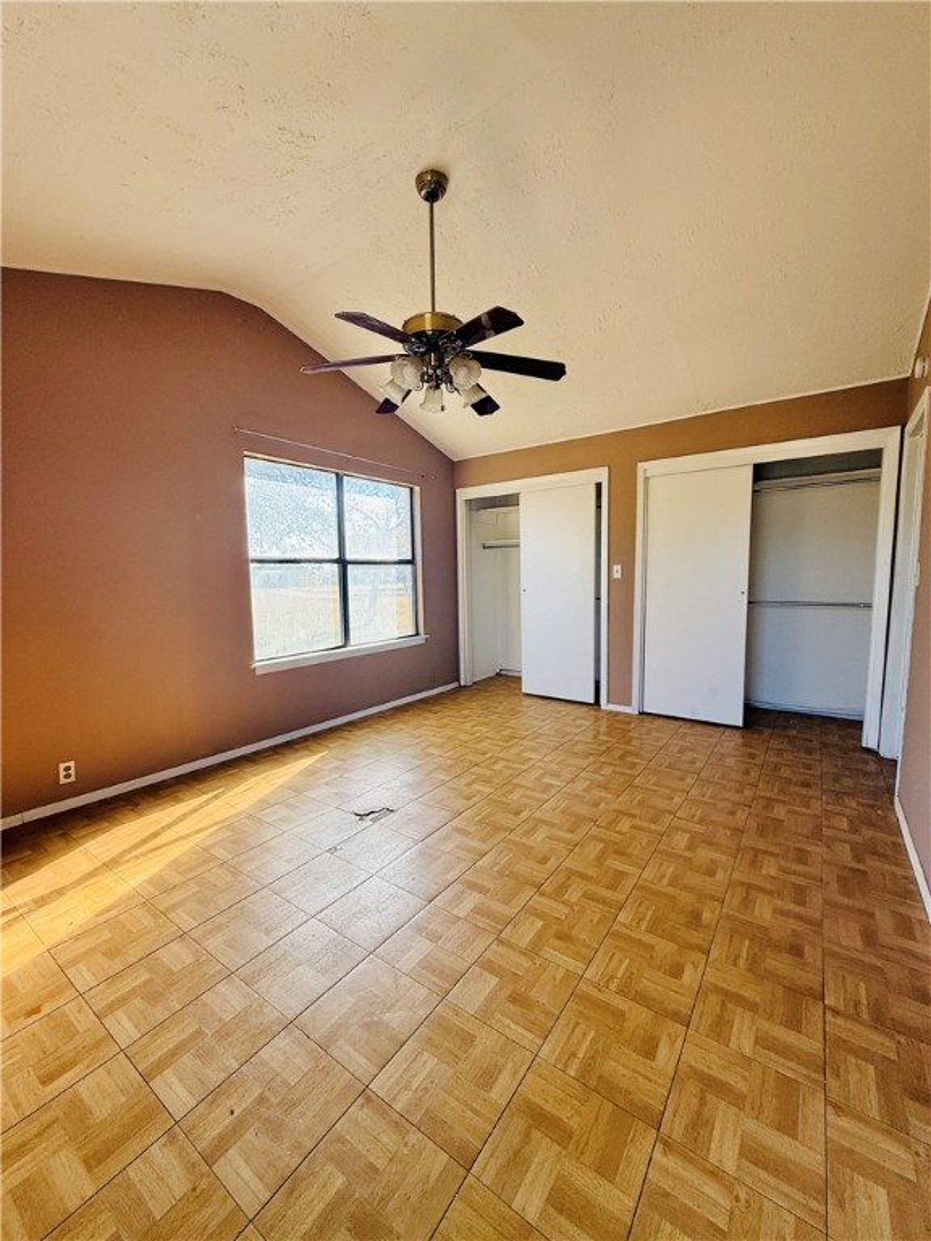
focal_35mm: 14
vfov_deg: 102.1
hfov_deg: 85.7
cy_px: 620
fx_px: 502
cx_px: 466
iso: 64
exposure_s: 1/132
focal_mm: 2.22
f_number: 2.2
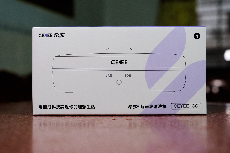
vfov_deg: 27.0
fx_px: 319
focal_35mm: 50
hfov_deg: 39.6
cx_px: 115
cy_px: 76
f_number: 3.6
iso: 1600
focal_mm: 33.2
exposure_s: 1/210
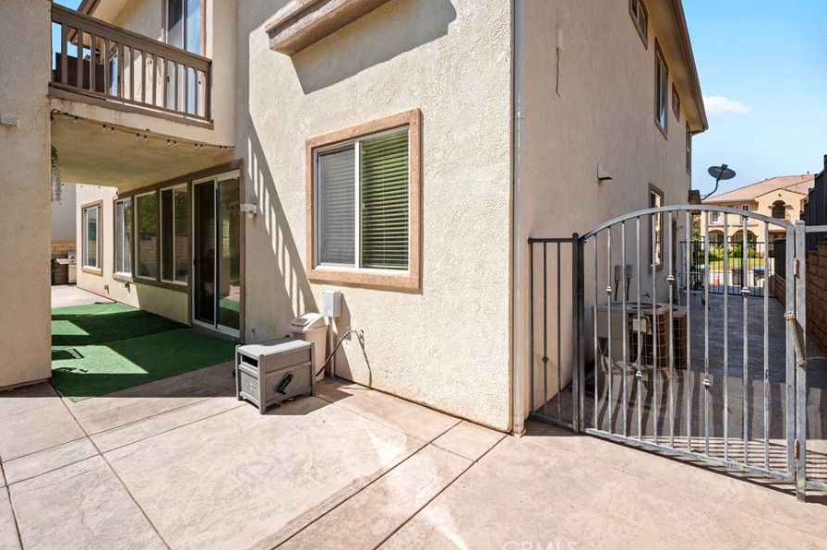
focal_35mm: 16
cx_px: 459
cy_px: 249
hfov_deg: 96.4
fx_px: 367
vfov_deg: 73.5
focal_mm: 14
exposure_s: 1/160
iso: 100
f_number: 8
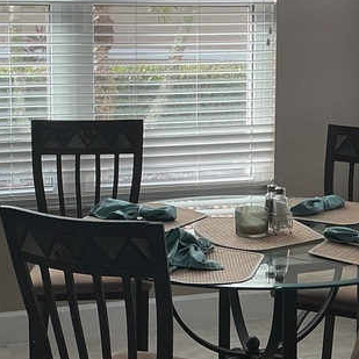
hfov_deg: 20.4
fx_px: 997
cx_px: 211
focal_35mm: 85
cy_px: 125
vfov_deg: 20.3
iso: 20
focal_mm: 3
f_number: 1.8
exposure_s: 1/153
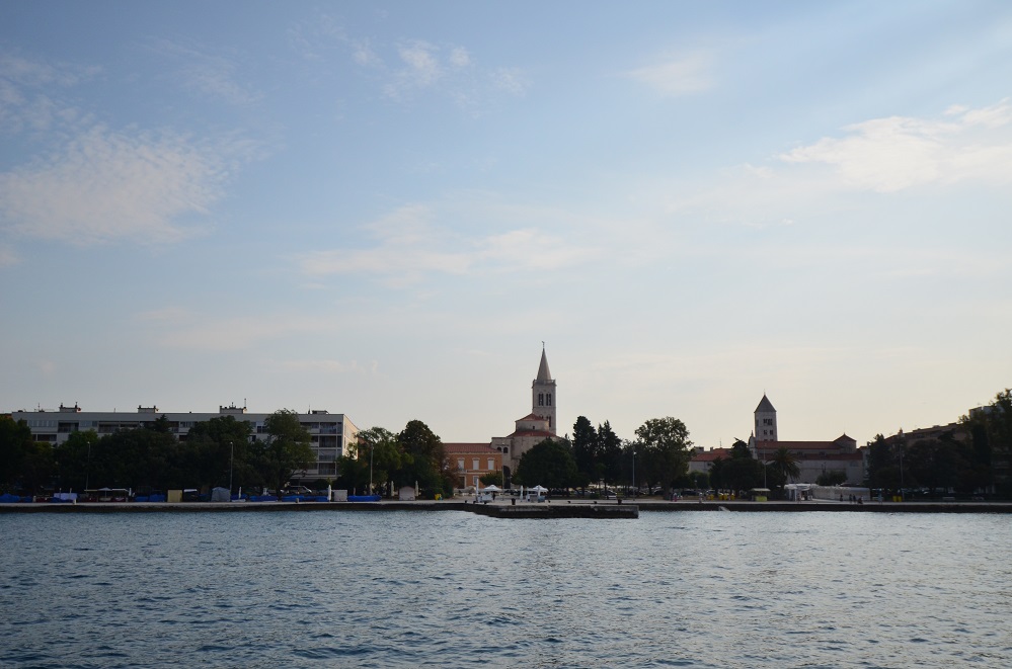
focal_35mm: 36
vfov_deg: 36.7
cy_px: 334
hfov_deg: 53.2
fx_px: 1010
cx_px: 506
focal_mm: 24
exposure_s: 1/6400
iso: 400
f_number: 4
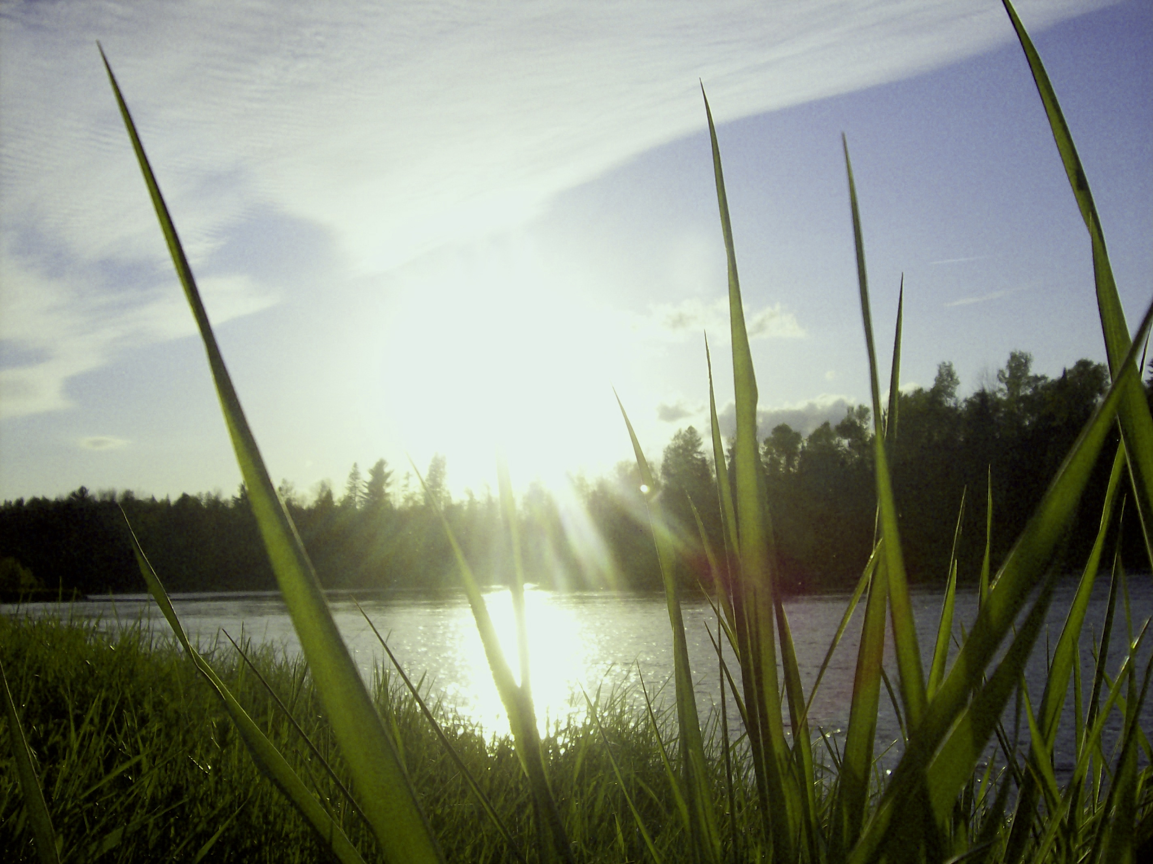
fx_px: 1199
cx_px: 576
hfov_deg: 51.4
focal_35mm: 36
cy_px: 432
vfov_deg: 39.6
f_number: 4.8
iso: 80
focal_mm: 6
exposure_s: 1/1401
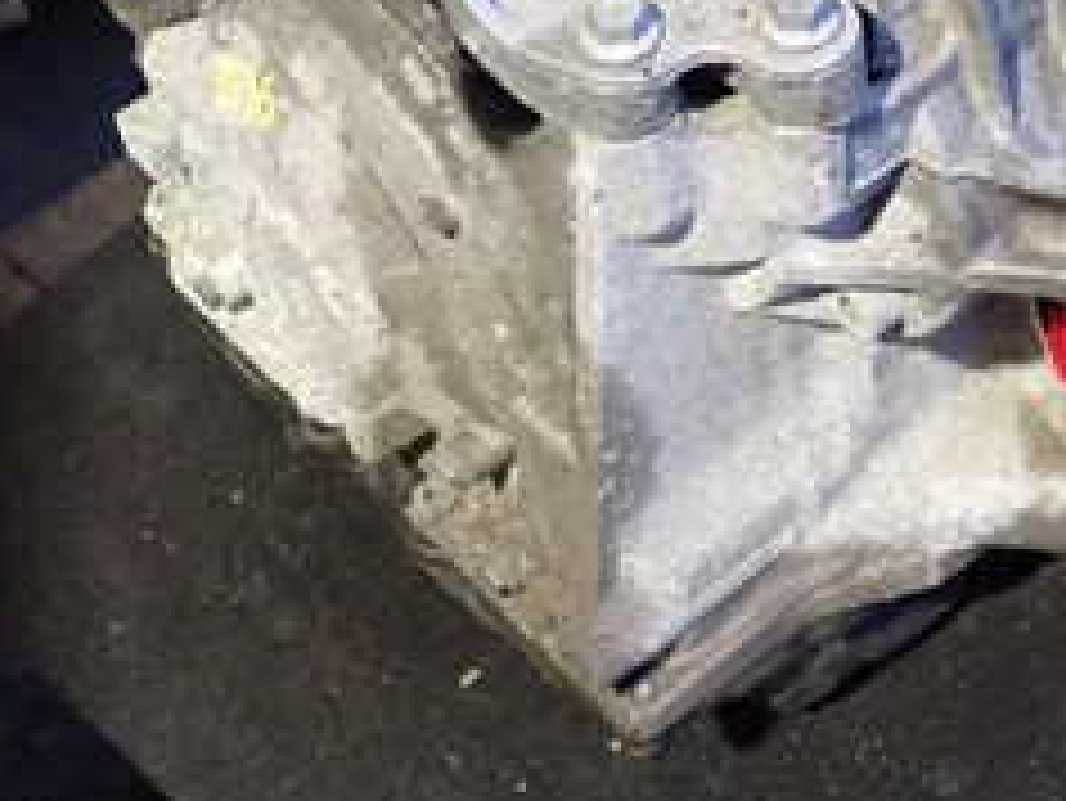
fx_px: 2342
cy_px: 225
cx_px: 796
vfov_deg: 19.3
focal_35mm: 76
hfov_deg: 25.4
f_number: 2.3
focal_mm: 5.4
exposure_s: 1/20
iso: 800
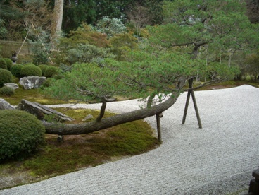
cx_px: 130
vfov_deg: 37.7
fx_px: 284
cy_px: 98
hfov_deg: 49.0
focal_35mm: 38
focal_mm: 7.9
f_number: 2.8
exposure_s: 1/100
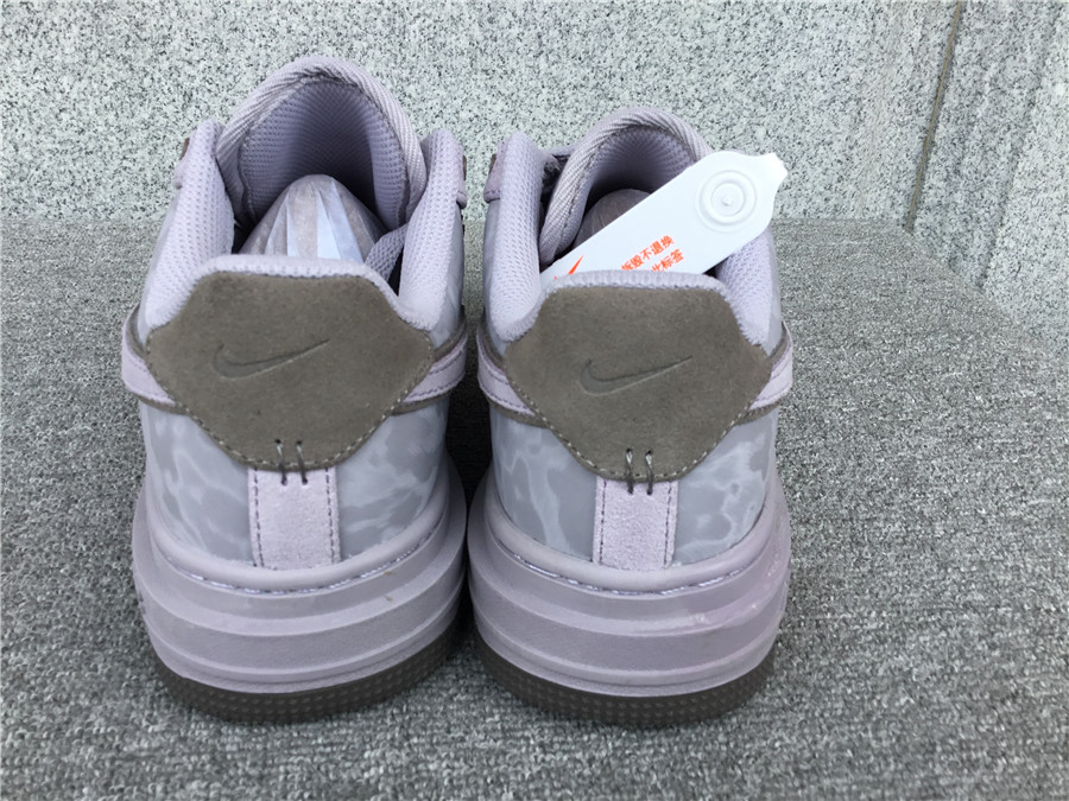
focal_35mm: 31
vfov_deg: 45.4
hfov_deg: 58.4
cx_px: 534
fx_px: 957
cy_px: 400
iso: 25
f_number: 2.4
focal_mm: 3.3
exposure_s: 1/261
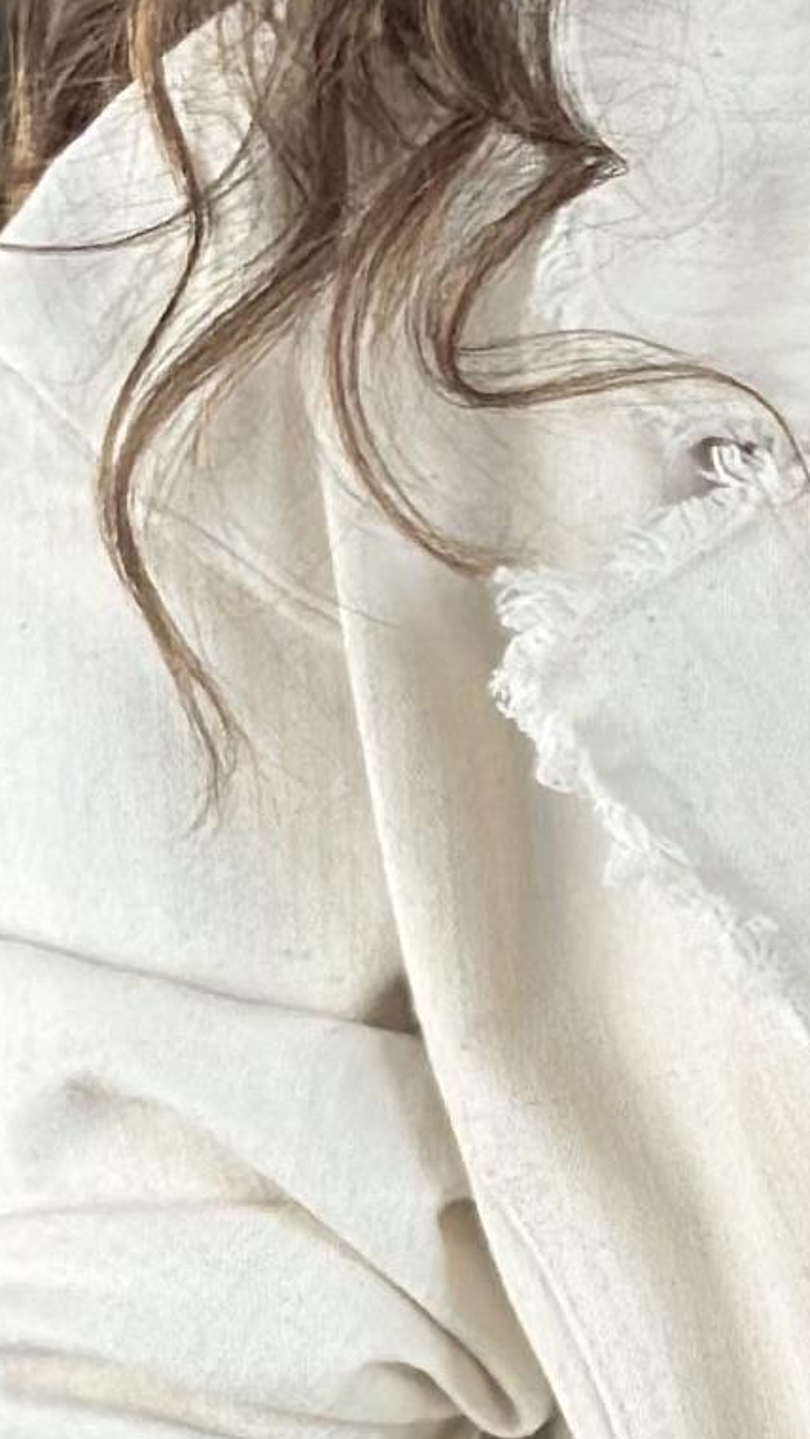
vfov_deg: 7.8
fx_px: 10578
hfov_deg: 4.3
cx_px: 1626
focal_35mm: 277
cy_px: 1433
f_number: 1.78
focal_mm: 6.86
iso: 125
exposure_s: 1/86
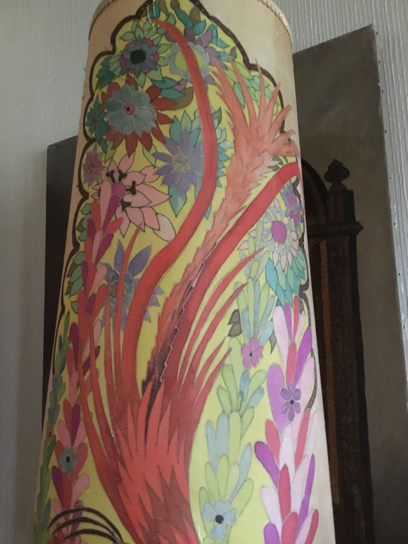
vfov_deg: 58.4
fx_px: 487
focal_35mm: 31
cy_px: 272
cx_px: 204
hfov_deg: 45.4
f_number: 2.4
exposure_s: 1/17
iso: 800
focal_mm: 3.3
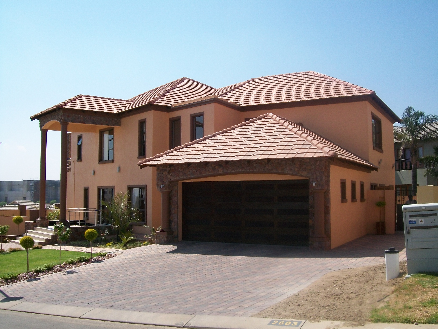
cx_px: 219
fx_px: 456
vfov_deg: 39.7
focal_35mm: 36
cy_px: 164
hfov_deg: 51.4
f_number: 4.8
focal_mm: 6
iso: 80
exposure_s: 1/640
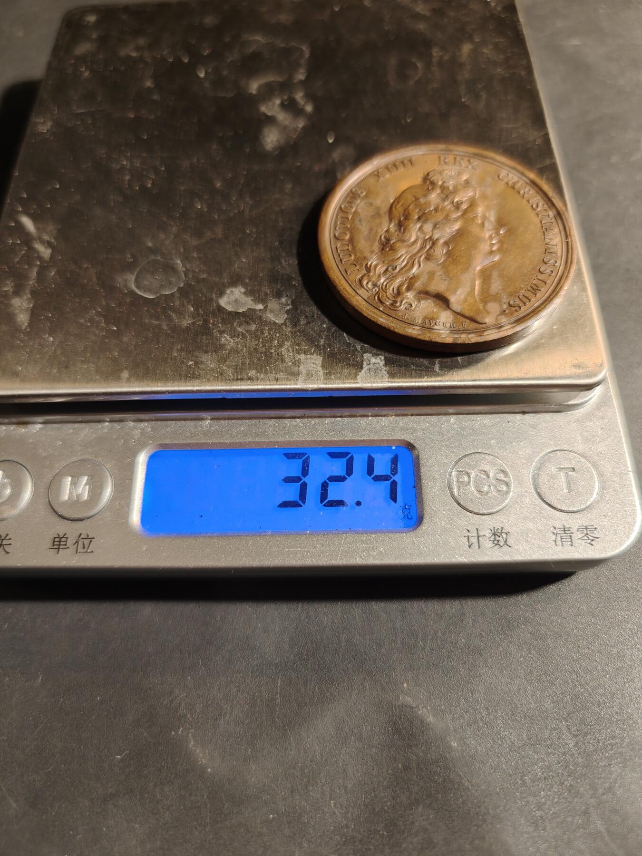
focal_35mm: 23
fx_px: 569
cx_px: 321
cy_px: 428
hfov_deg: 58.9
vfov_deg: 73.9
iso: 250
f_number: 1.6
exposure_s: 1/148
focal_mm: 6.06
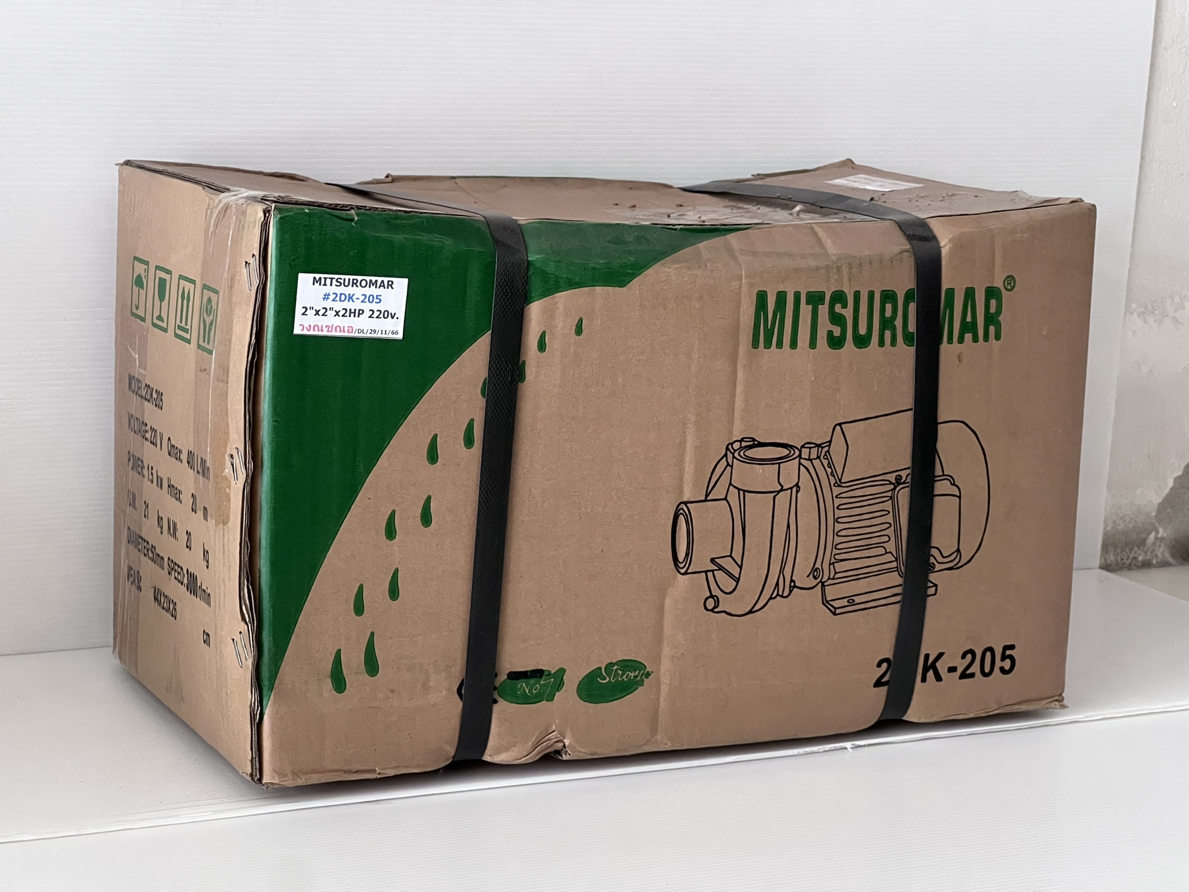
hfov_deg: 25.3
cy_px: 446
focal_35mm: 77
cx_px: 594
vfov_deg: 19.1
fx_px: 2645
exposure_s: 1/59
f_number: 2.8
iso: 800
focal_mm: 9
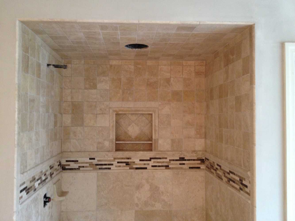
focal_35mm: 35
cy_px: 110
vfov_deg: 40.7
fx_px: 298
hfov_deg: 52.6
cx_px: 148
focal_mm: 4.28
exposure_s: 1/20
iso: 200
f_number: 2.4
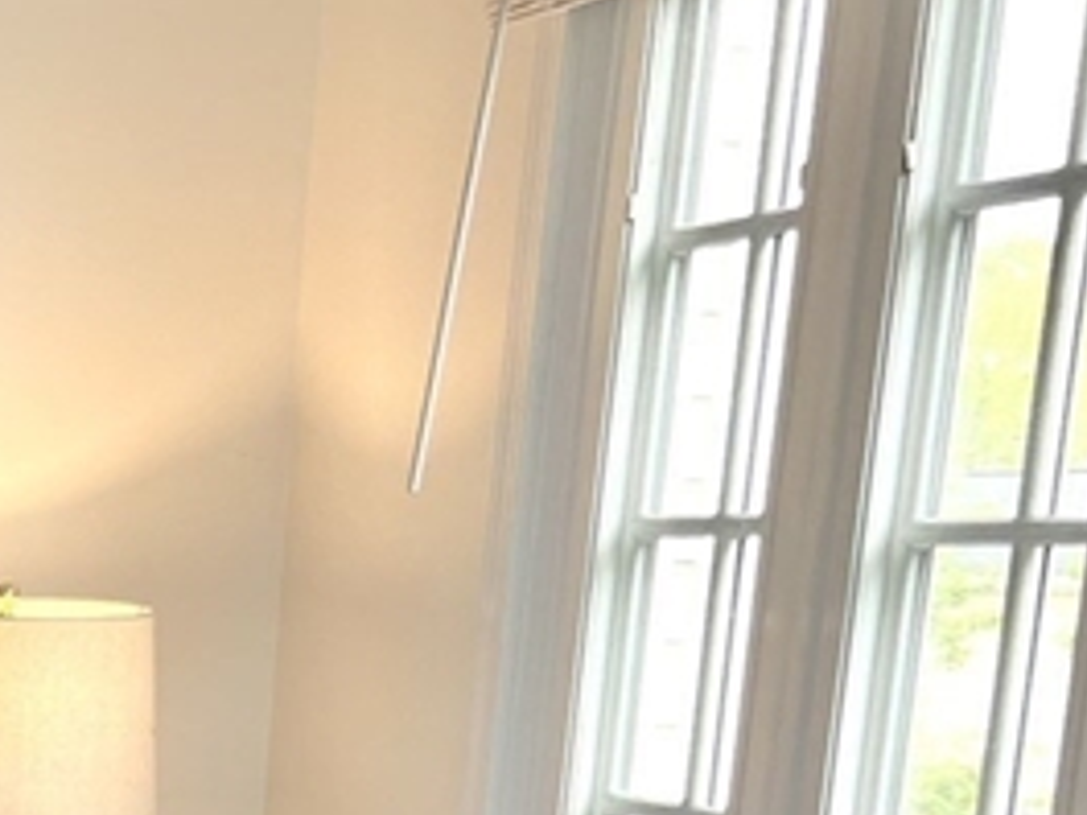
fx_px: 3172
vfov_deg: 13.9
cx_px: -935
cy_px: 1136
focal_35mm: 101
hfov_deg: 16.1
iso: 40
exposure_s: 1/120
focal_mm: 5.7
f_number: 1.5
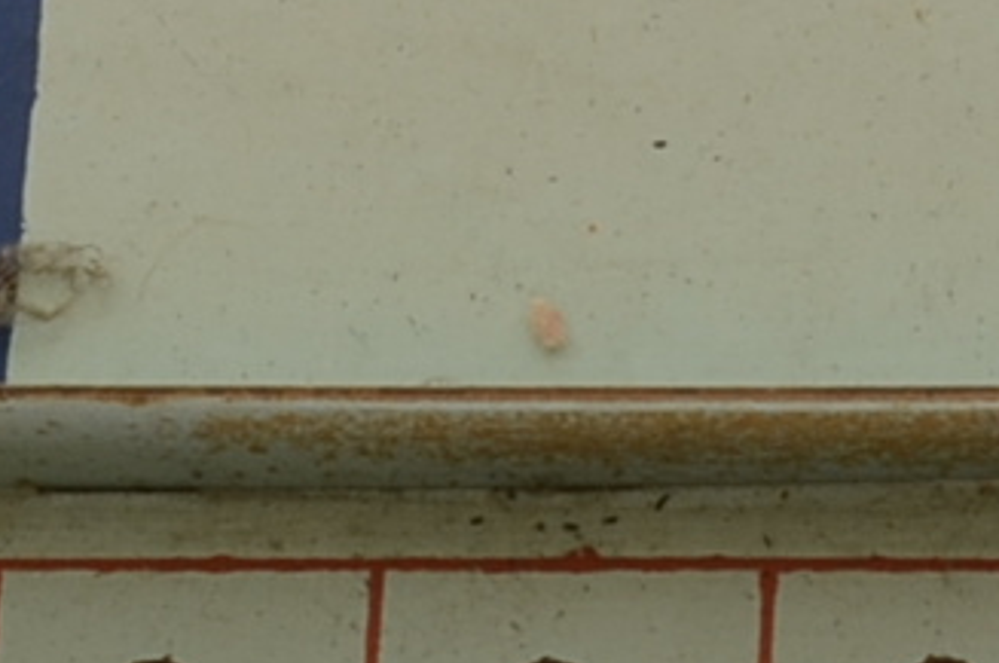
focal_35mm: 271
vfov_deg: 4.9
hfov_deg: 7.5
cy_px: -1204
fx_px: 7509
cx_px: 1375
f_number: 7.1
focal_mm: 24
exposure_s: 1/160
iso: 125
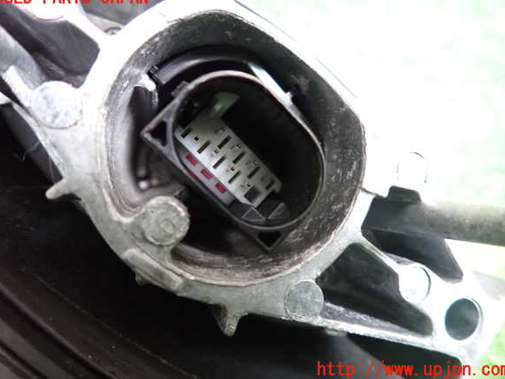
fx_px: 379
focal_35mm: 26
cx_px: 252
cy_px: 184
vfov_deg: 53.1
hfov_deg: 67.3
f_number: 2
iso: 1250
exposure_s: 1/100
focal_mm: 4.5
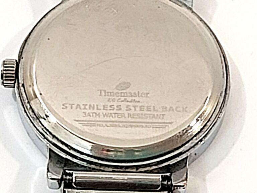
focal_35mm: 26
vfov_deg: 53.1
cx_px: 128
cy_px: 96
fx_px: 193
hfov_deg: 67.3
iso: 100
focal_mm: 3.92
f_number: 1.7
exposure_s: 1/100
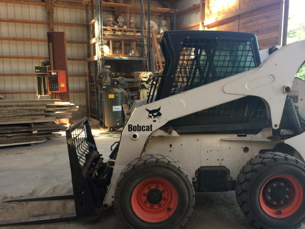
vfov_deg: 39.6
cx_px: 174
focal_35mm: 36
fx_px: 317
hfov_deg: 51.2
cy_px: 123
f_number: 2.2
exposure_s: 1/40
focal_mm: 4.15
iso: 32
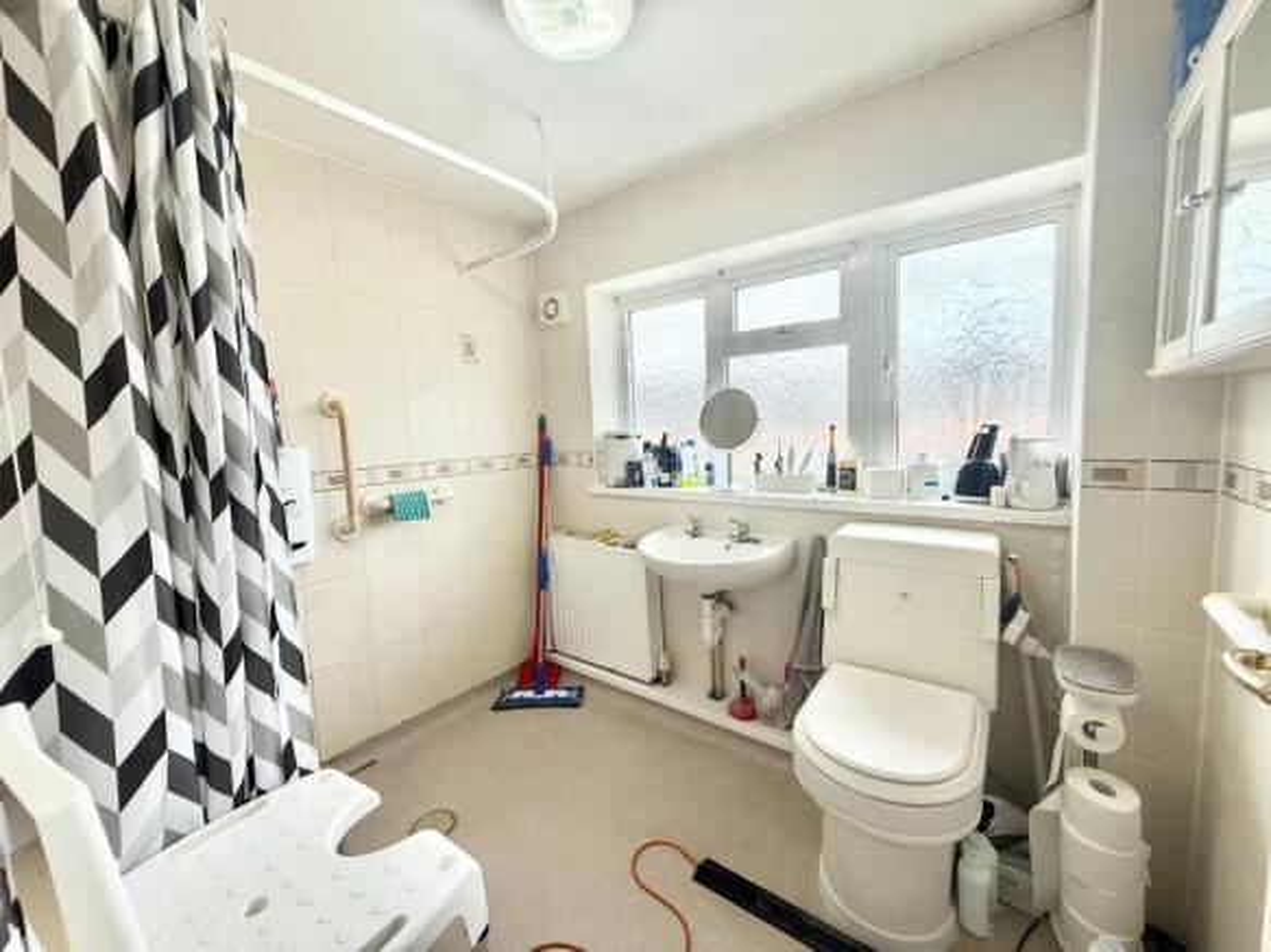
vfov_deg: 85.7
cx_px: 636
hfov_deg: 102.1
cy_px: 476
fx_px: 514
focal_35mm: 14
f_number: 2.2
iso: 64
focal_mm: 2.22
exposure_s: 1/127
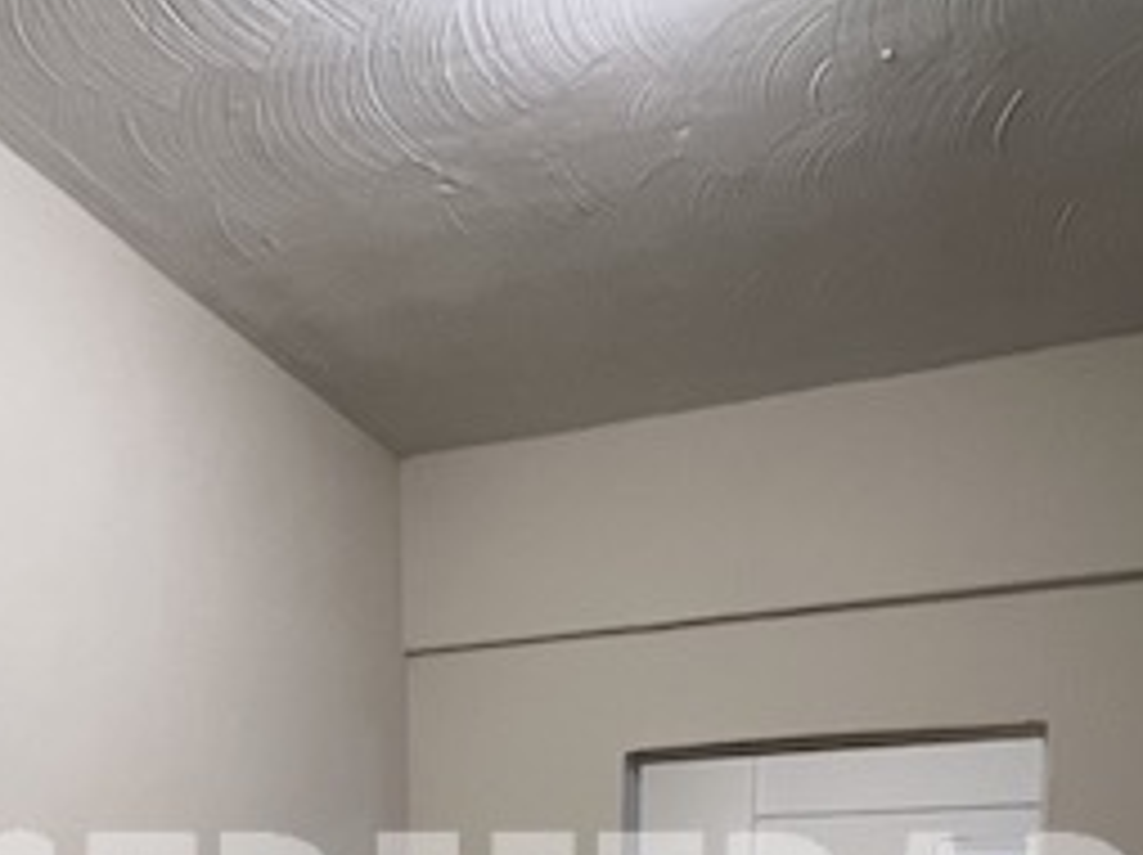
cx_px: 400
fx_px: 1353
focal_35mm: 41
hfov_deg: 45.3
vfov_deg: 27.5
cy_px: 1188
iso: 250
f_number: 1.8
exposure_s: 1/60
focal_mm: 1.57
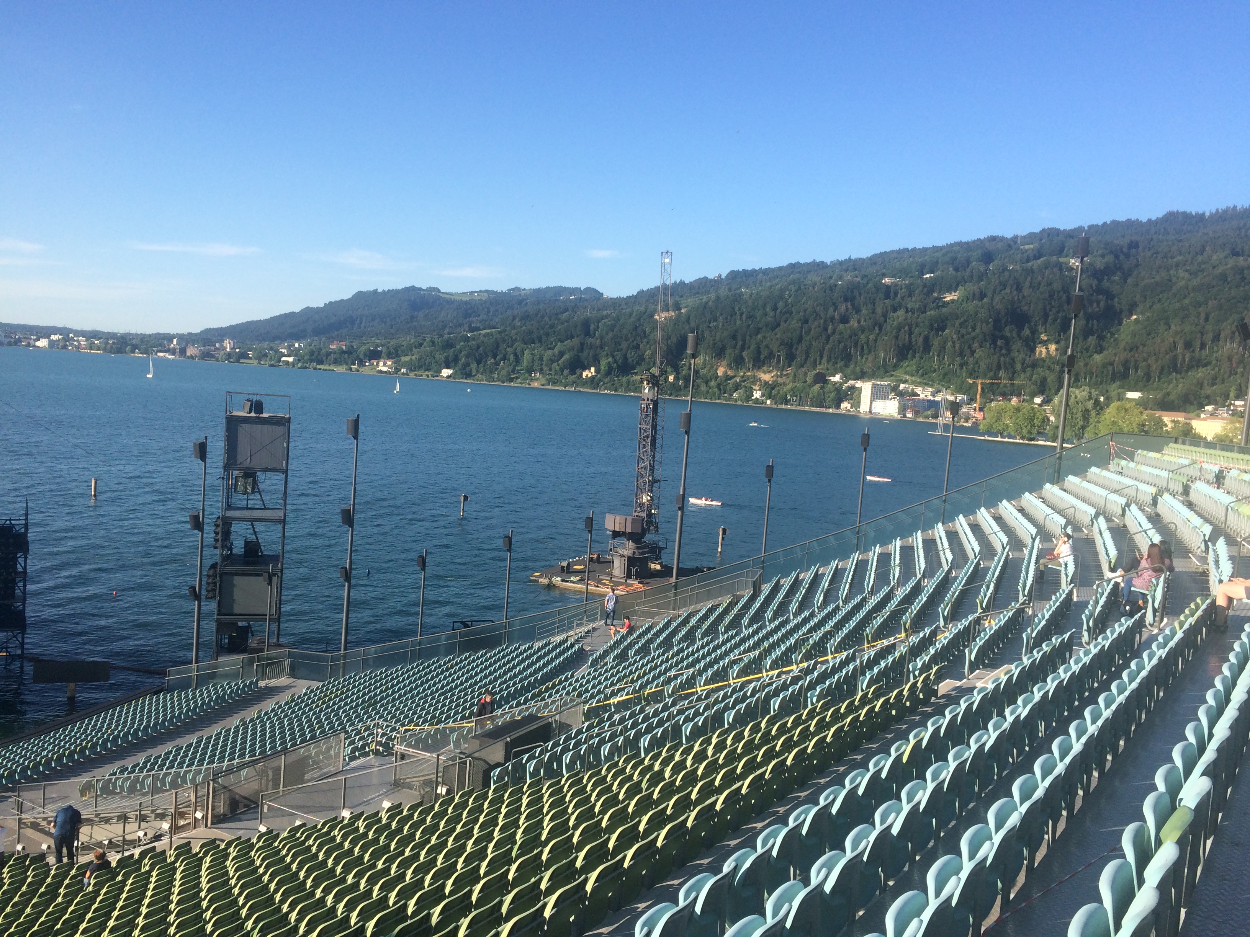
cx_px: 625
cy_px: 468
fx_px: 1047
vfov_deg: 48.2
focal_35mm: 29
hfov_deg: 61.7
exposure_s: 1/1325
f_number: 2.2
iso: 32
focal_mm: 4.15
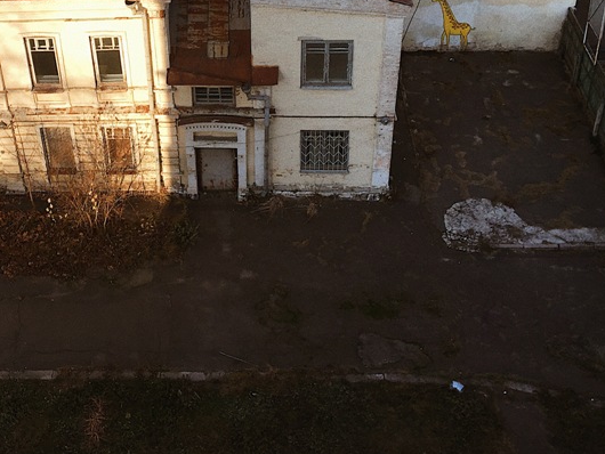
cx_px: 127
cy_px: 44
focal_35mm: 56
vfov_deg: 25.3
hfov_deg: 33.4
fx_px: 979
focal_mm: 4.15
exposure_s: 1/601
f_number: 2.2
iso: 25
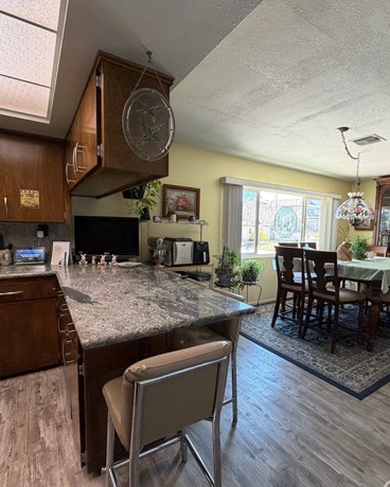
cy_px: 251
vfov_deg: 83.3
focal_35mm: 19
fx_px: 274
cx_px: 235
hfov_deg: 70.1
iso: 250
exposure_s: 1/60
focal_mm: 2.22
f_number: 2.2
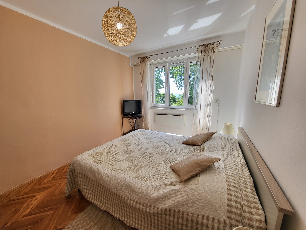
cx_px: 153
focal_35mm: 13
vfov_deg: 89.9
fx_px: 115
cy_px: 115
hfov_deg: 106.2
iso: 32
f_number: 2.2
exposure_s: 1/50
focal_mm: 1.74
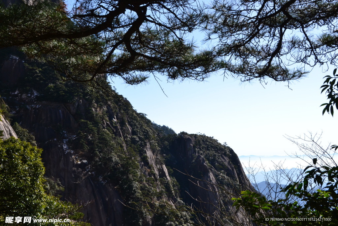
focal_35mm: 45
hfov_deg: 43.6
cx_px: 169
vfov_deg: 29.9
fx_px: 423
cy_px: 113
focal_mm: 30
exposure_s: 1/320
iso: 400
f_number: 10
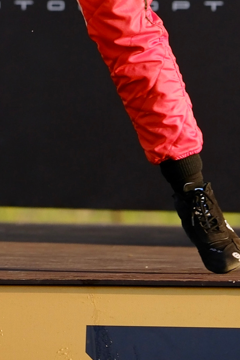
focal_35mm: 512
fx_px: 5122
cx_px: -27
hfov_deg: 2.7
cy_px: -202
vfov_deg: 4.0
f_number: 2
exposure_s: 1/2400
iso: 160
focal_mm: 75
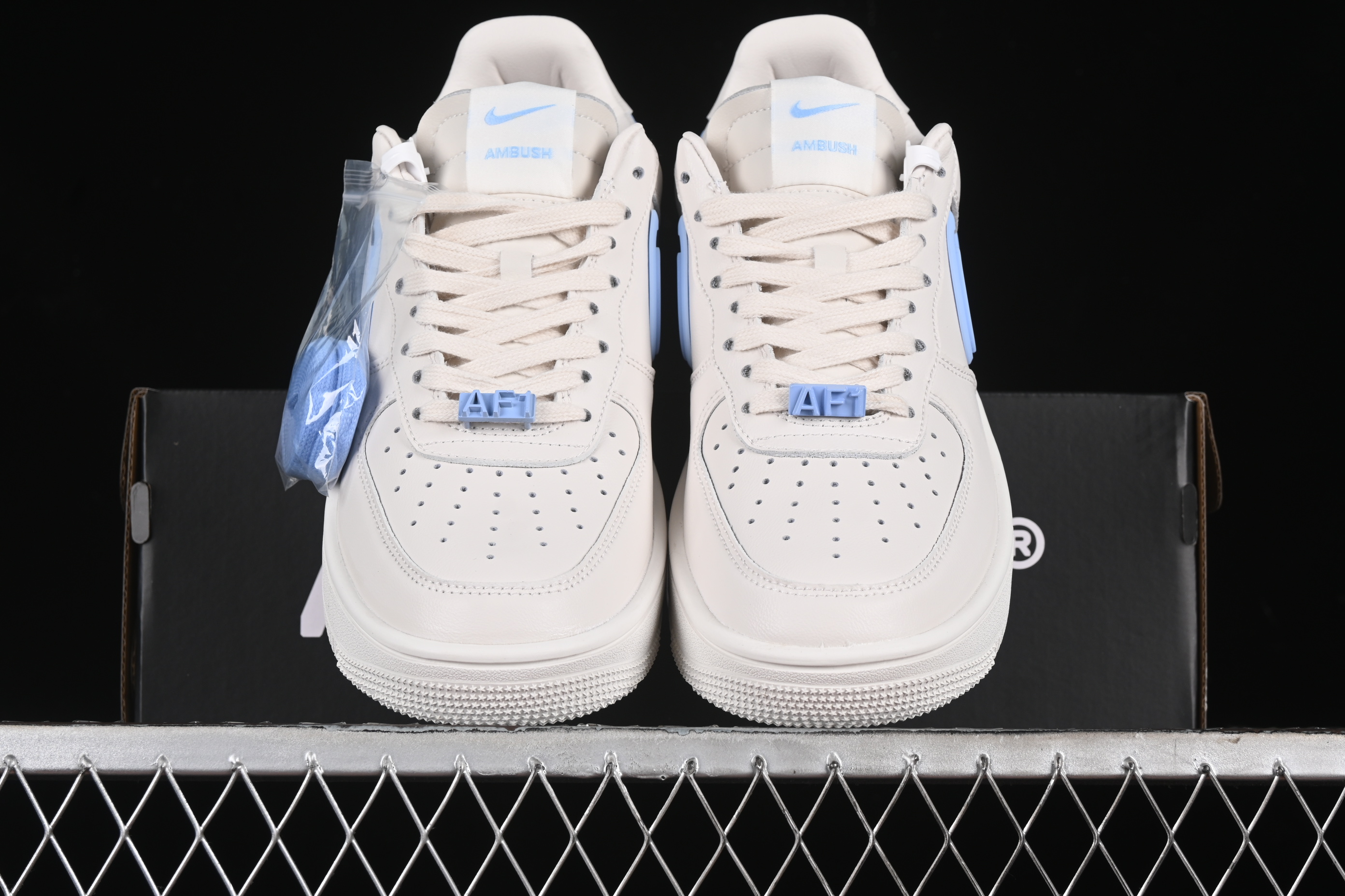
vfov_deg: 18.2
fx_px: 2802
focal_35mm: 75
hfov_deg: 27.0
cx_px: 672
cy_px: 448
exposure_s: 1/80
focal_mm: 50
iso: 160
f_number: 8
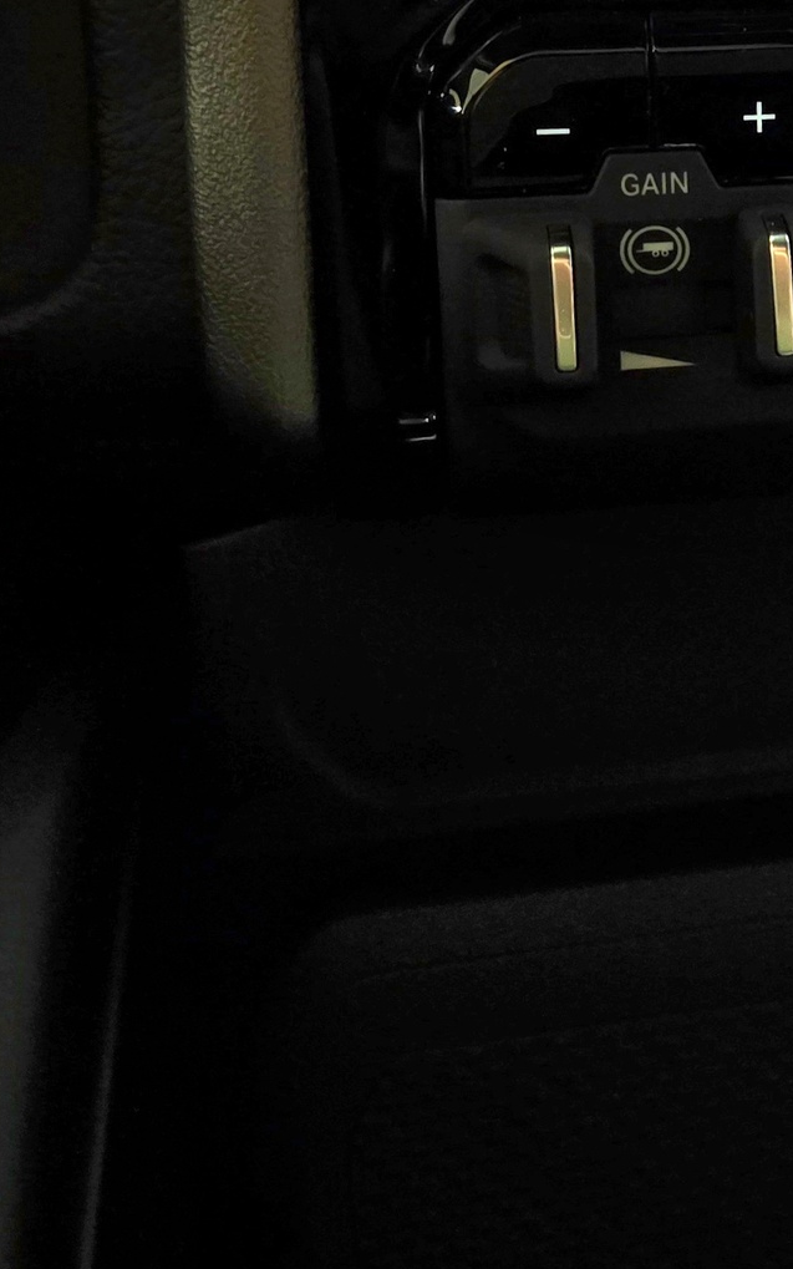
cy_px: 369
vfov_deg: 40.3
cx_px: 1047
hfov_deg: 23.2
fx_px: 1694
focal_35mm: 49
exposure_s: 1/40
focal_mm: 6.3
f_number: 1.7
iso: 250
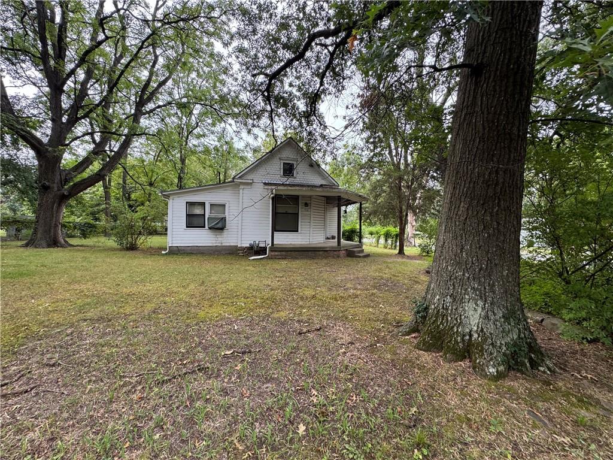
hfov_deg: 102.1
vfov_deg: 85.7
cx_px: 306
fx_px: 248
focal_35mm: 14
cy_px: 230
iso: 40
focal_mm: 2.22
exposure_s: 1/140
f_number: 2.2
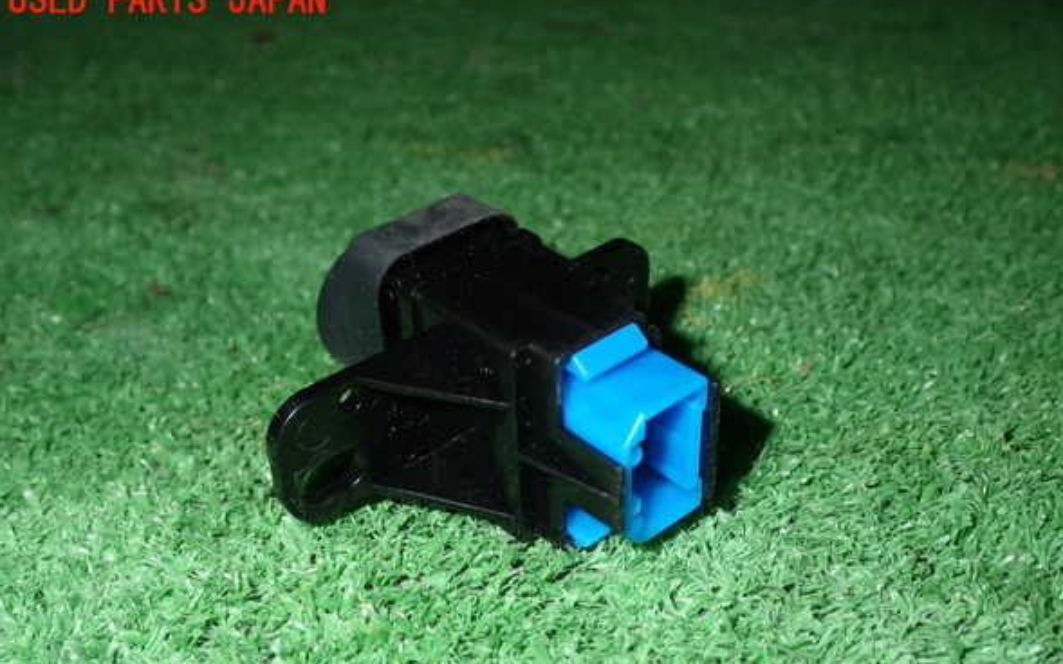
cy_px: 384
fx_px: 1188
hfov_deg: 48.2
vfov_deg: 31.2
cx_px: 540
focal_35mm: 41
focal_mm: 6.83
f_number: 8
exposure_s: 1/40
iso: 200
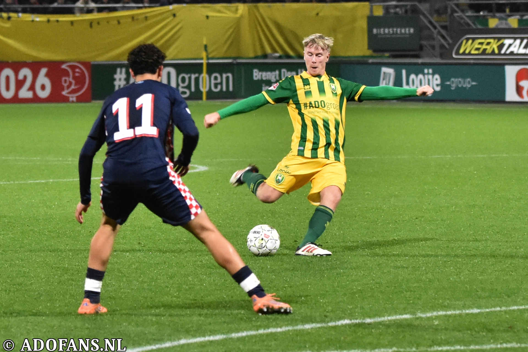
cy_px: 176
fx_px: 1892
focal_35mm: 129
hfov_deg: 15.9
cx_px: 264
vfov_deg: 10.6
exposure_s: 1/400
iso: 2500
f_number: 2.8
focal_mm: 86
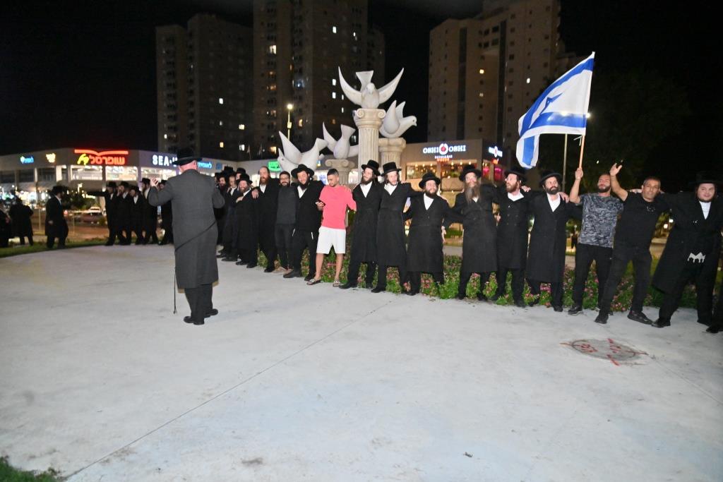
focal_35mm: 24
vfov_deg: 53.1
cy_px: 241
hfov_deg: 73.7
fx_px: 482
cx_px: 362
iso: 3200
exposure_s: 1/125
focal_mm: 24
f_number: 4
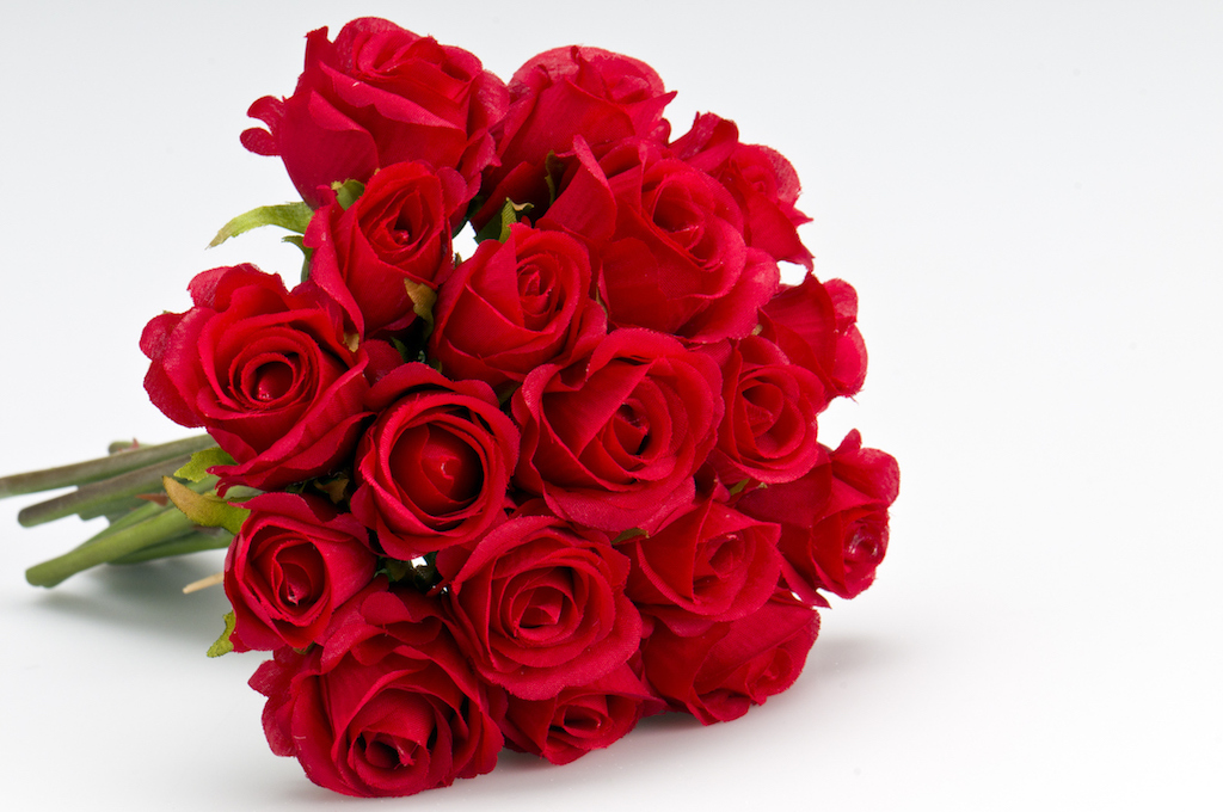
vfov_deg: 8.7
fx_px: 5344
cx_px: 612
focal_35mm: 158
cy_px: 406
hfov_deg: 13.1
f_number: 18
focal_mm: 105
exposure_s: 1/200
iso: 200
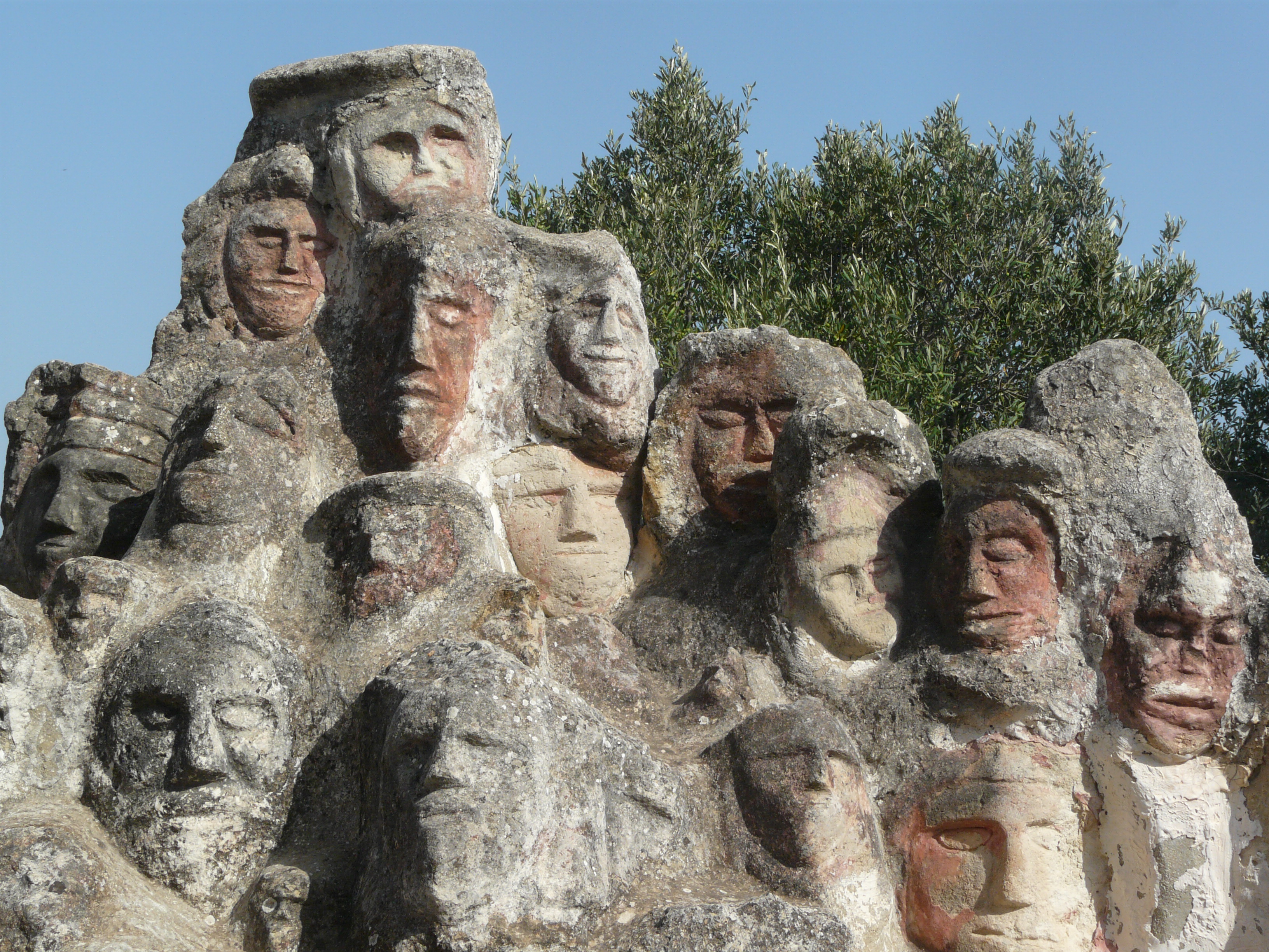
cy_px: 476
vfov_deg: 22.3
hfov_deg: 29.4
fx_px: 2420
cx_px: 634
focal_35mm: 66
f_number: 6.3
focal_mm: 10.8
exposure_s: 1/400
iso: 100
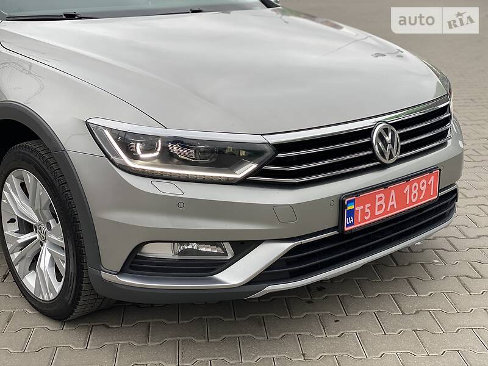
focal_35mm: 52
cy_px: 183
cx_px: 244
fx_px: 733
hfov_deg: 36.8
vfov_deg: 28.0
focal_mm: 6
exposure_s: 1/122
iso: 20
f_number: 2
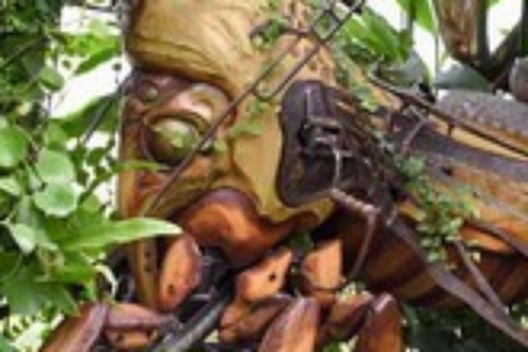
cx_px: 278
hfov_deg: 22.9
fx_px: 1305
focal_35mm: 89
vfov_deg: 15.4
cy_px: 163
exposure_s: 1/60
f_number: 9
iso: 800
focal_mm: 35
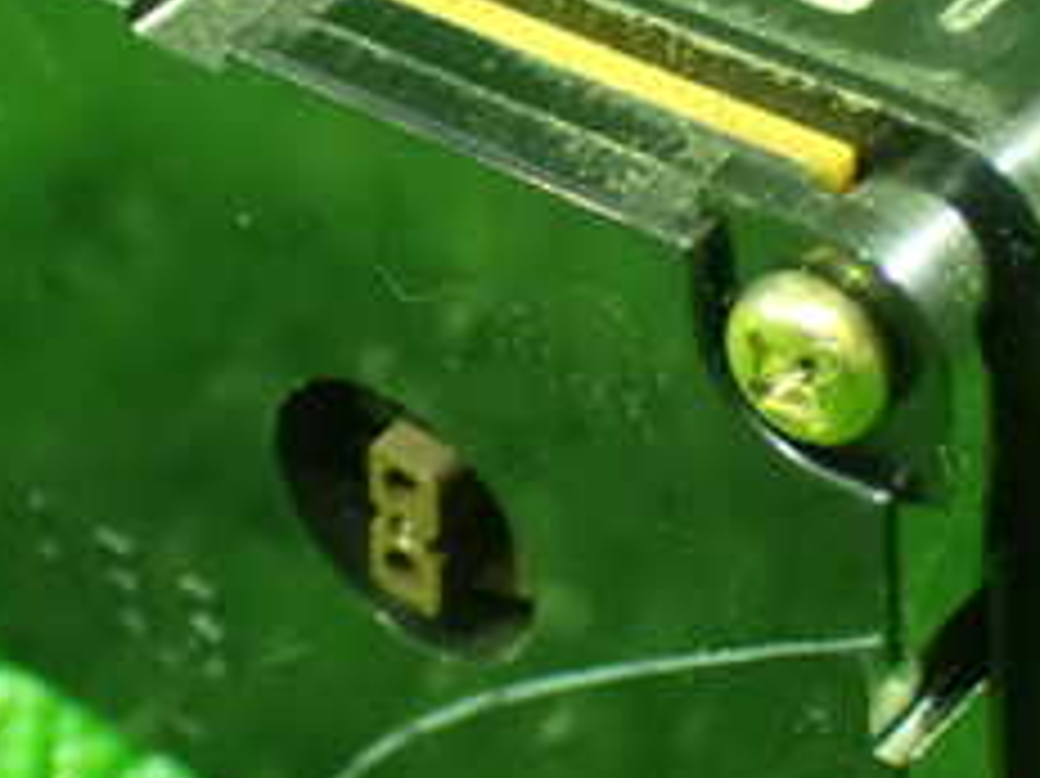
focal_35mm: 122
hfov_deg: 16.2
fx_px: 3663
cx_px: 531
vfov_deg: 12.1
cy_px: 198
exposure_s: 1/10
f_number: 3.1
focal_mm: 8.4
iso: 1600
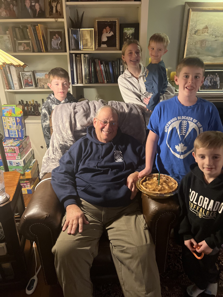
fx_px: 223
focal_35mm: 26
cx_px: 112
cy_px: 148
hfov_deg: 53.1
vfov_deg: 67.3
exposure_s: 1/40
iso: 640
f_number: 1.5
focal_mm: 5.7
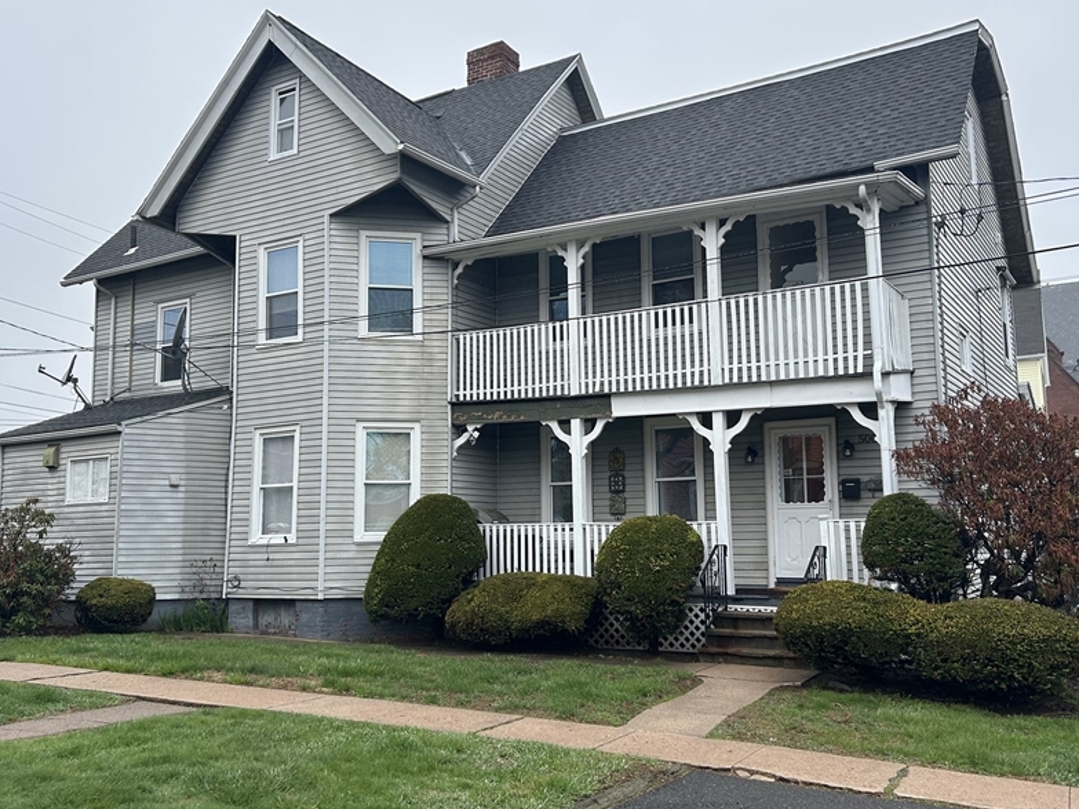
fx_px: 1060
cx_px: 507
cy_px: 393
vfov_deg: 41.8
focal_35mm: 34
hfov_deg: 53.9
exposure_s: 1/1100
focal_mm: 5.7
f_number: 1.5
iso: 50
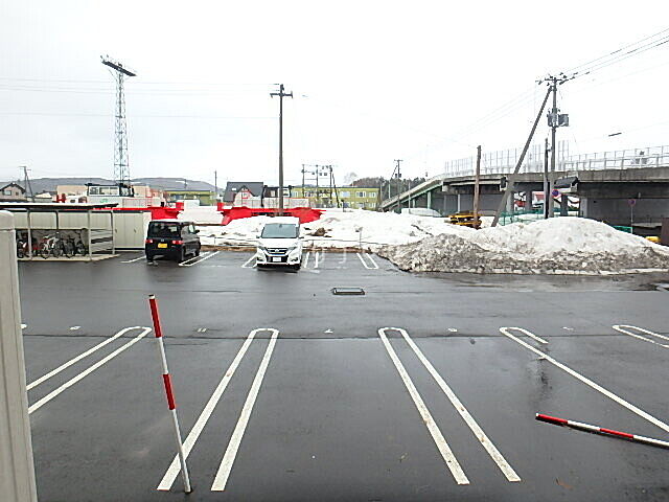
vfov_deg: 63.4
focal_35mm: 21
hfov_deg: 79.0
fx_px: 406
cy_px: 251
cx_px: 334
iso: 160
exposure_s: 1/60
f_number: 3.5
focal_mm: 3.7
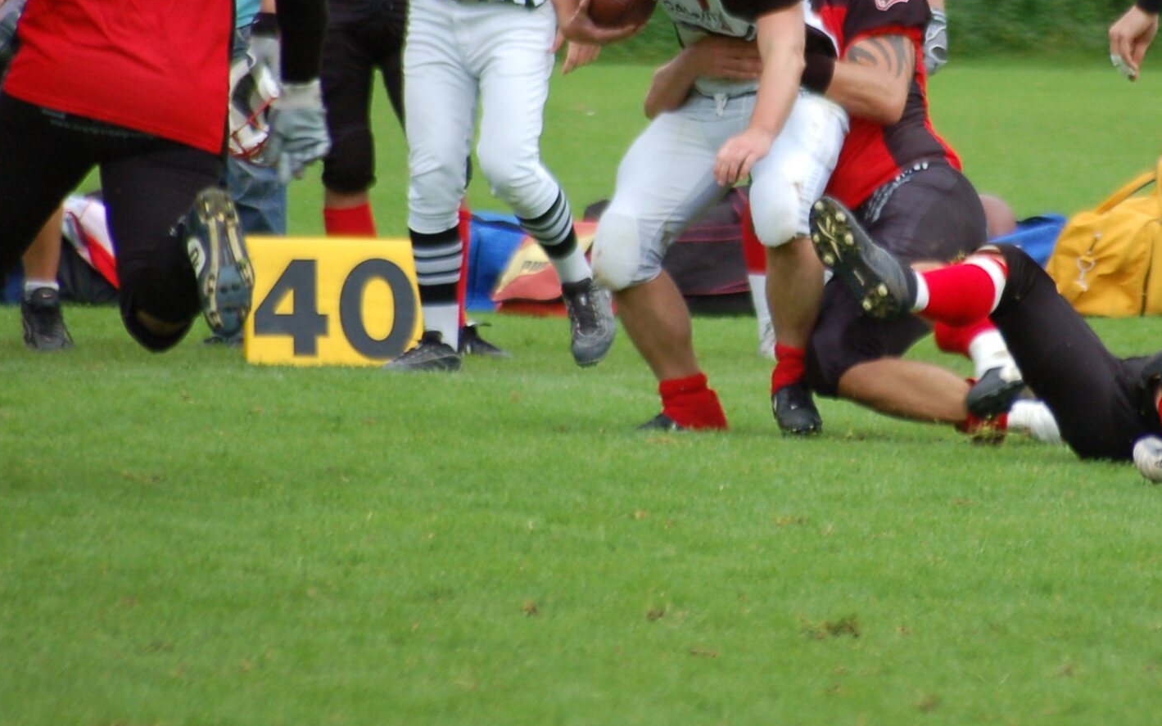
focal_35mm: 710
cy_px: 169
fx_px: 22485
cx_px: 890
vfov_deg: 1.9
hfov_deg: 3.0
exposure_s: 1/500
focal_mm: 300
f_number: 5.6
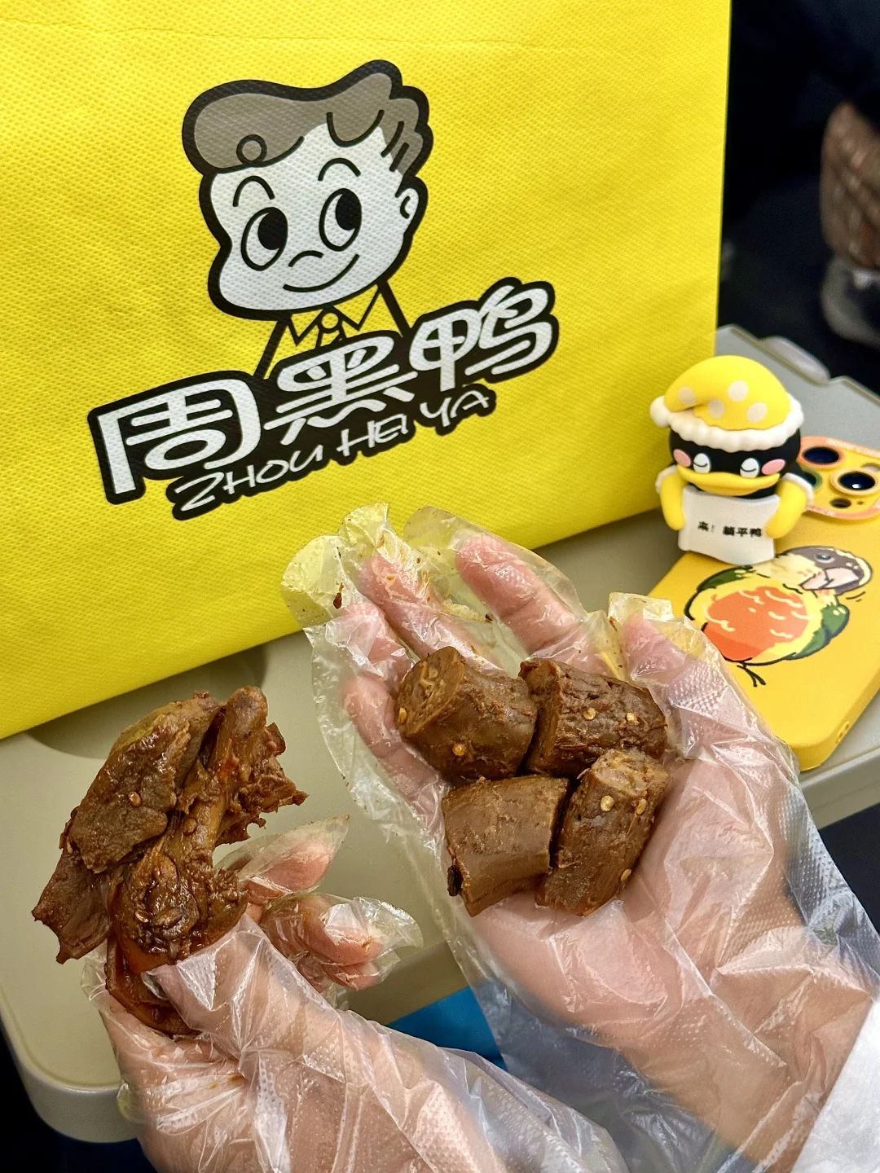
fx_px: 1627
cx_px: 440
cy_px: 586
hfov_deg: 30.3
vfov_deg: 39.7
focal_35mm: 48
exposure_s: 1/53
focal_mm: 6.86
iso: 200
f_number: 1.78
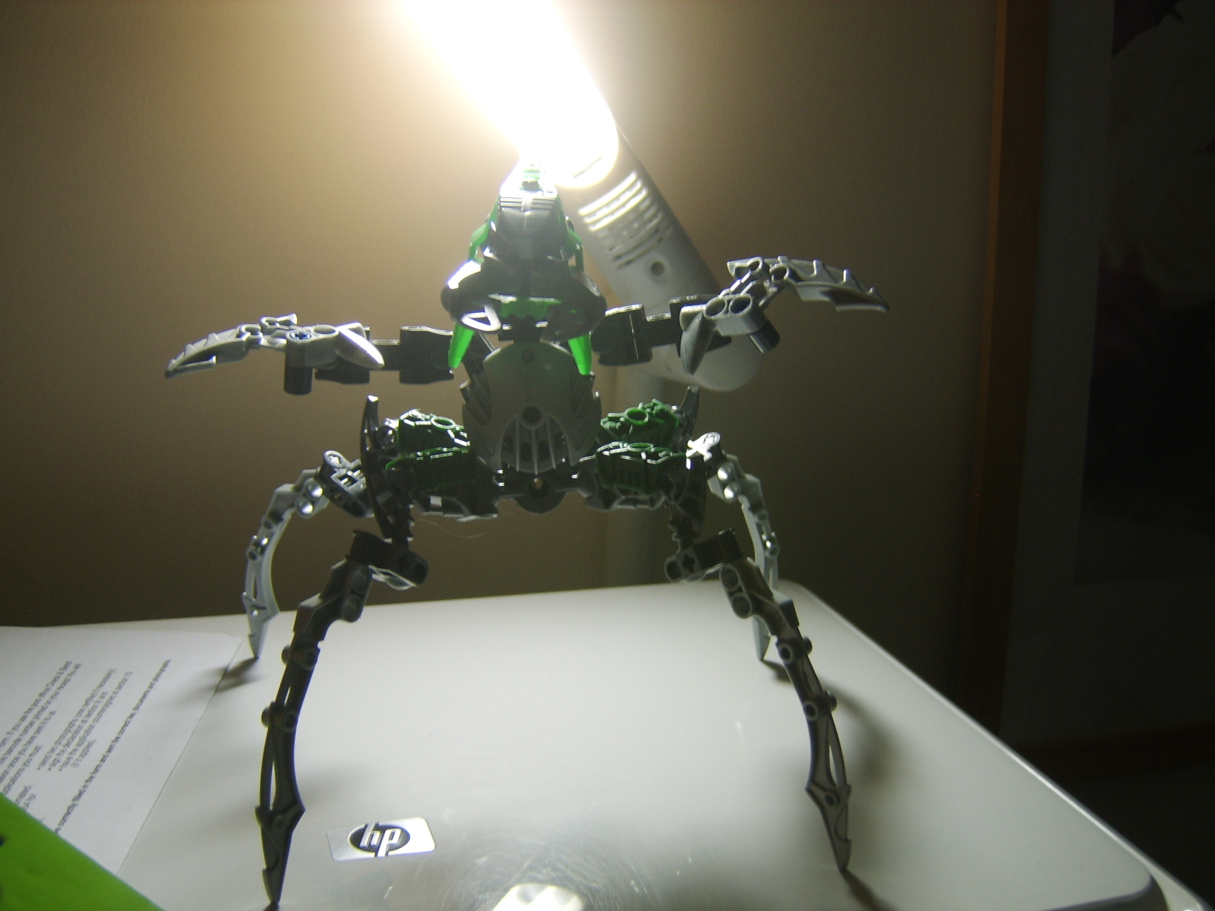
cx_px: 608
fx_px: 1088
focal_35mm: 31
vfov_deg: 45.4
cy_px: 456
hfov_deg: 58.4
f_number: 2.7
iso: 71
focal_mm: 8.13
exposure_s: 1/19
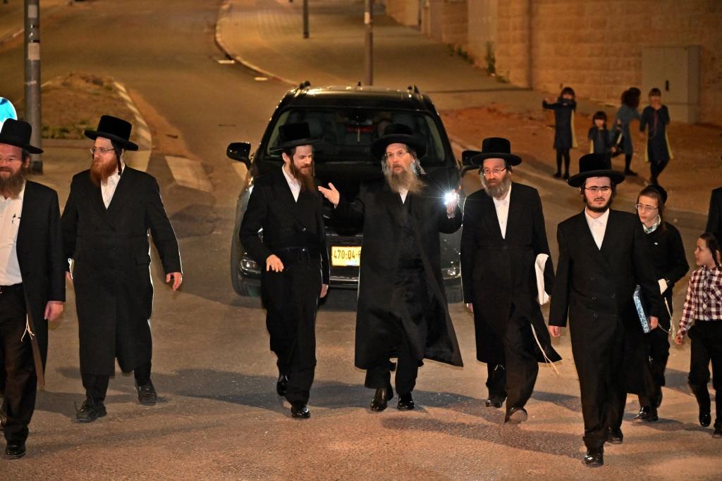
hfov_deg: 23.6
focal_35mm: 86
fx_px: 1725
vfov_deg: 15.9
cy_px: 240
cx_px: 361
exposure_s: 1/200
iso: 4000
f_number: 4
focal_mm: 86
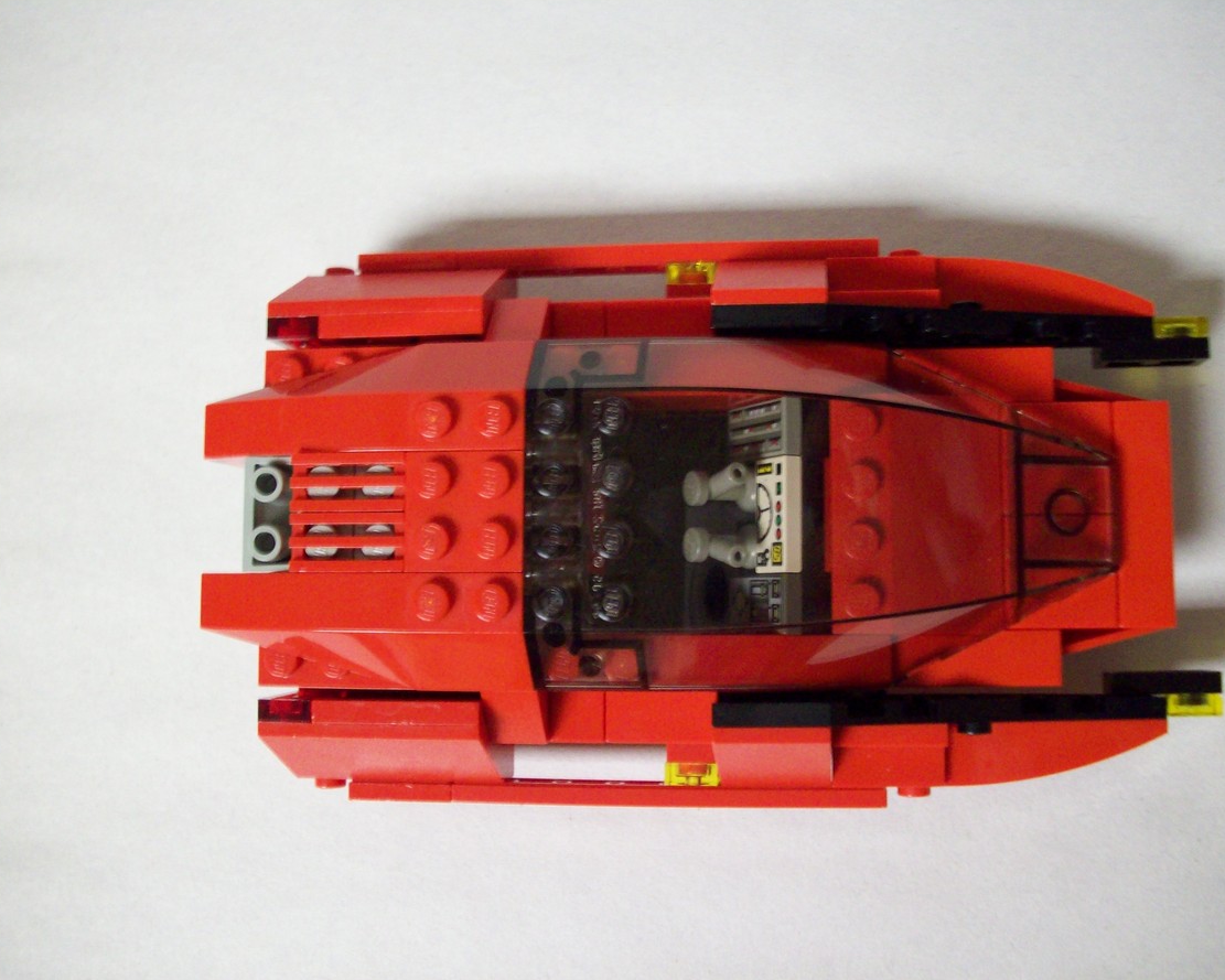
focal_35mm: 39
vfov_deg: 38.2
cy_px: 491
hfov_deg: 46.8
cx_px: 645
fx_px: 1414
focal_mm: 6.2
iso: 160
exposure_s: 1/13
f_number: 2.8
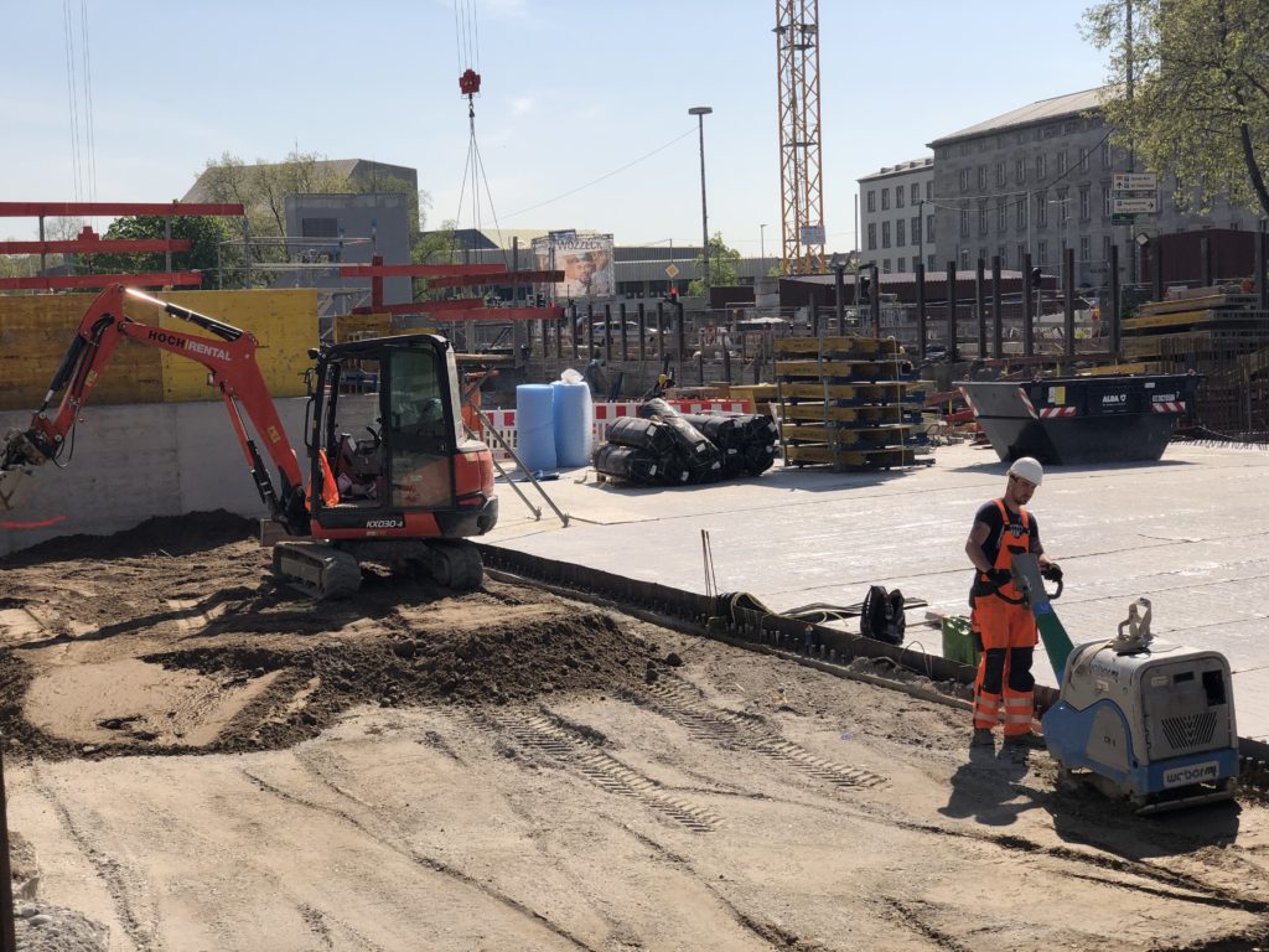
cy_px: 476
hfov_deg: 36.8
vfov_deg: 28.0
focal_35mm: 52
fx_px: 1906
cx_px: 634
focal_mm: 6
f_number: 2.4
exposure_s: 1/1656
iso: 16
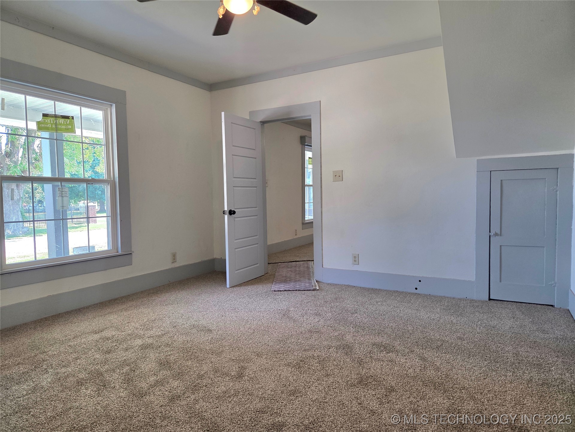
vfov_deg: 58.9
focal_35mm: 23
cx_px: 288
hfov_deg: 73.9
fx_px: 382
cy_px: 216
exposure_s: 1/120
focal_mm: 5.4
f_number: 1.8
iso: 160
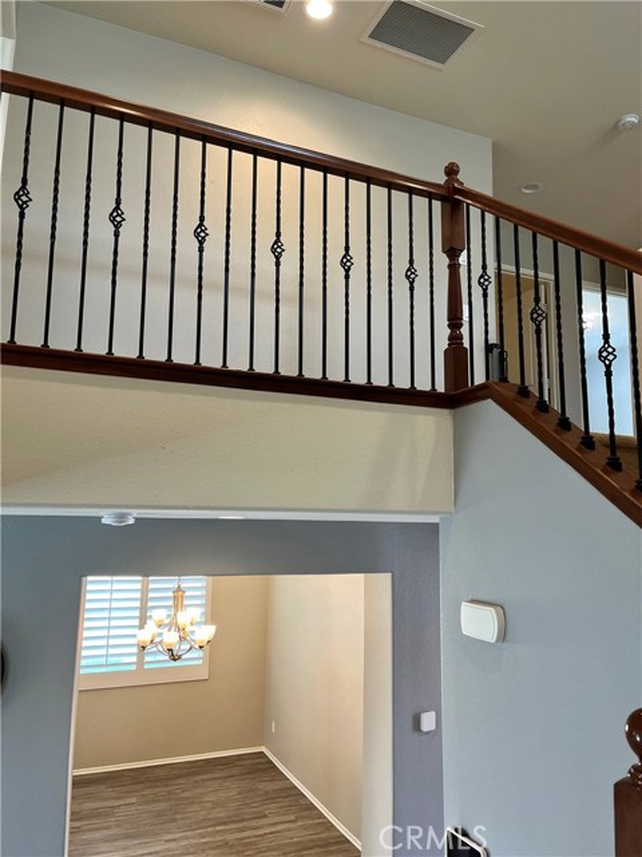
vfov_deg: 67.3
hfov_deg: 53.1
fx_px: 643
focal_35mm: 26
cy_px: 428
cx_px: 321
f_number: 1.6
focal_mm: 5.1
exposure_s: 1/60
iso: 80
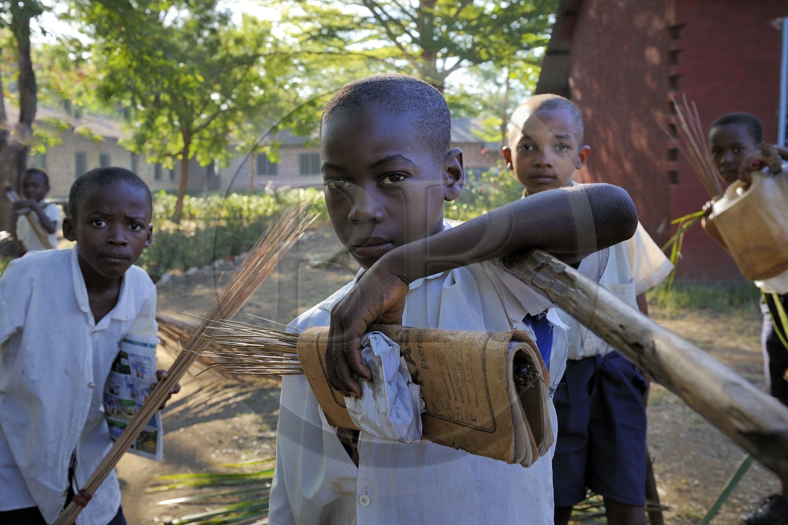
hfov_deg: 50.7
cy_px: 262
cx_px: 394
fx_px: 832
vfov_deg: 35.0
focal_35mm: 38
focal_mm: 38
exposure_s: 1/160
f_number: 7.1
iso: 400
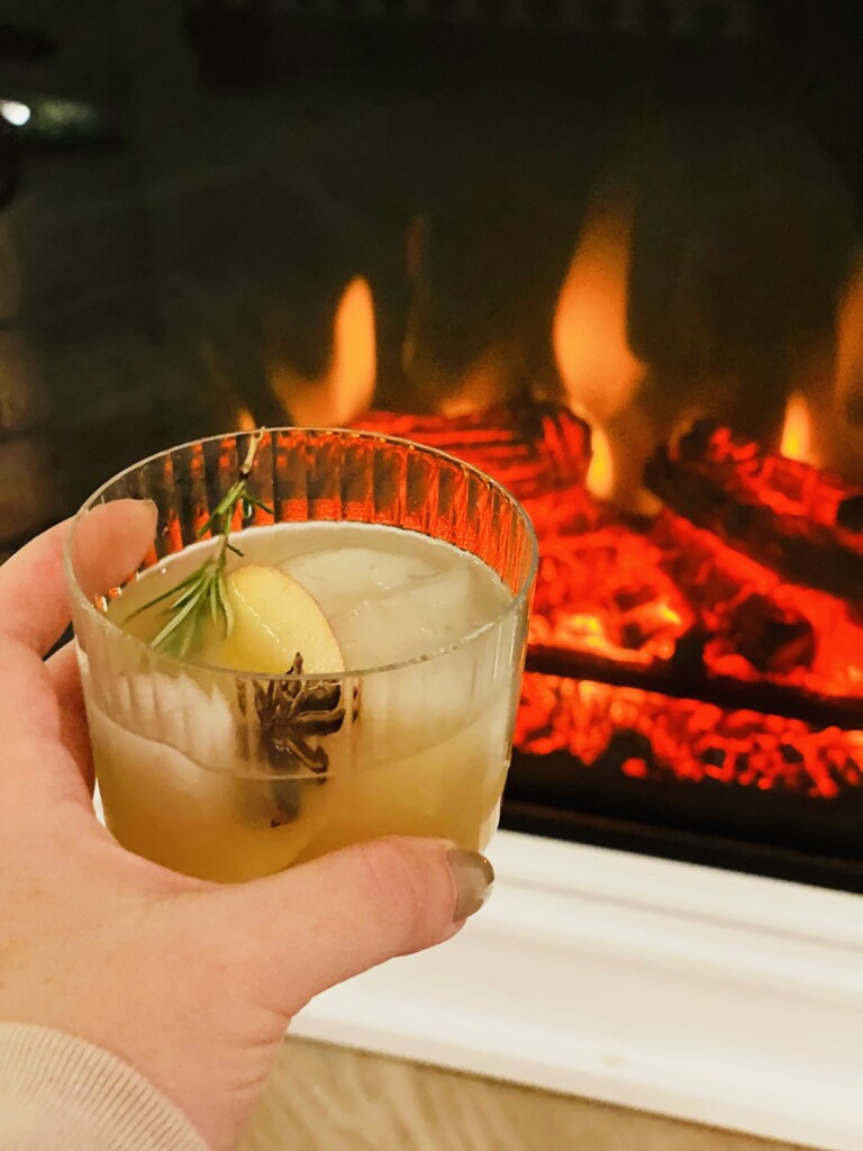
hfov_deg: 22.9
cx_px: 432
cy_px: 576
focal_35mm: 64
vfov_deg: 30.3
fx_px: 2127
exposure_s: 1/15
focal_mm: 7.5
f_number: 2.2
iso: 640
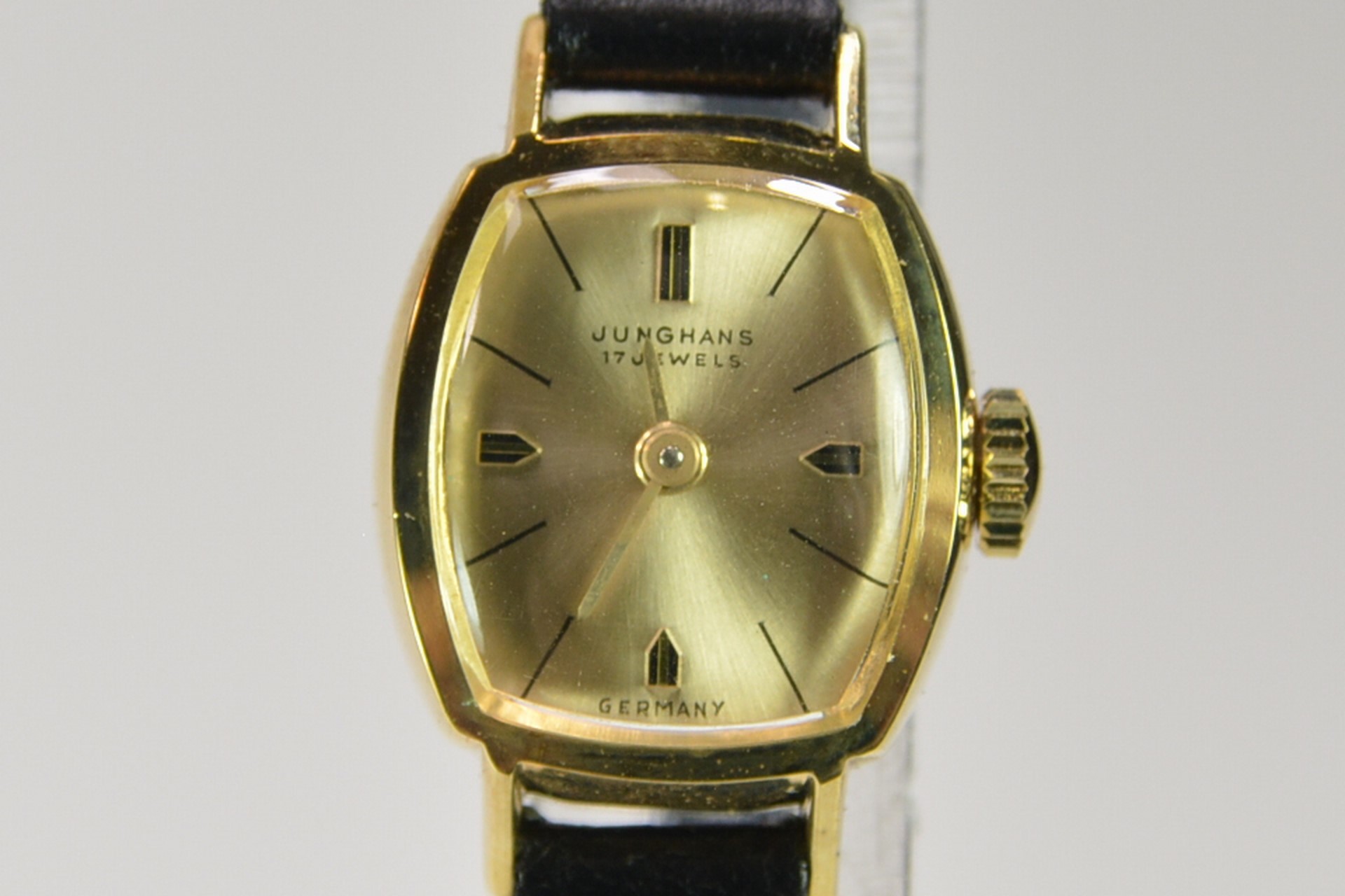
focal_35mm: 52
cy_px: 448
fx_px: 1961
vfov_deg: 25.8
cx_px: 672
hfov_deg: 37.9
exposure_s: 1/160
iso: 320
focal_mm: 35
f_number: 6.3
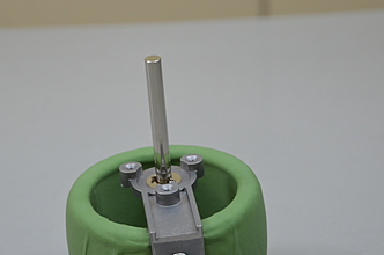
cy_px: 180
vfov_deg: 9.7
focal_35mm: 140
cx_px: 184
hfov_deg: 14.7
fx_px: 1490
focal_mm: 62
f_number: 5.6
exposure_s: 1/60
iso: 360
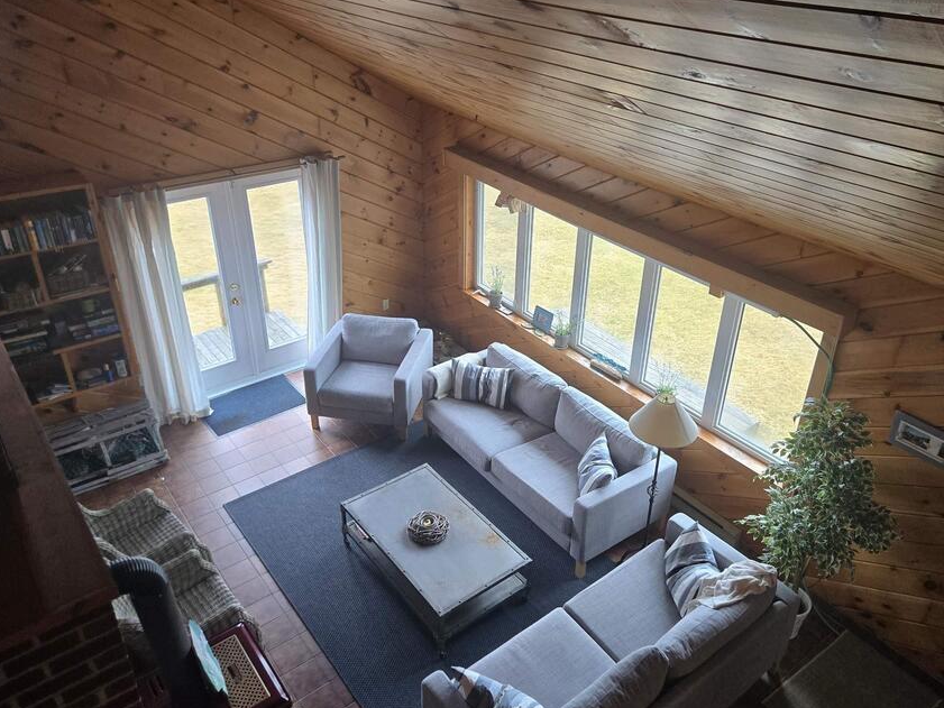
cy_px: 335
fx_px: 764
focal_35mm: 28
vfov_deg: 49.7
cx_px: 495
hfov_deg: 63.4
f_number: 1.8
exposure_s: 1/180
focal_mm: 5.4
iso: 200
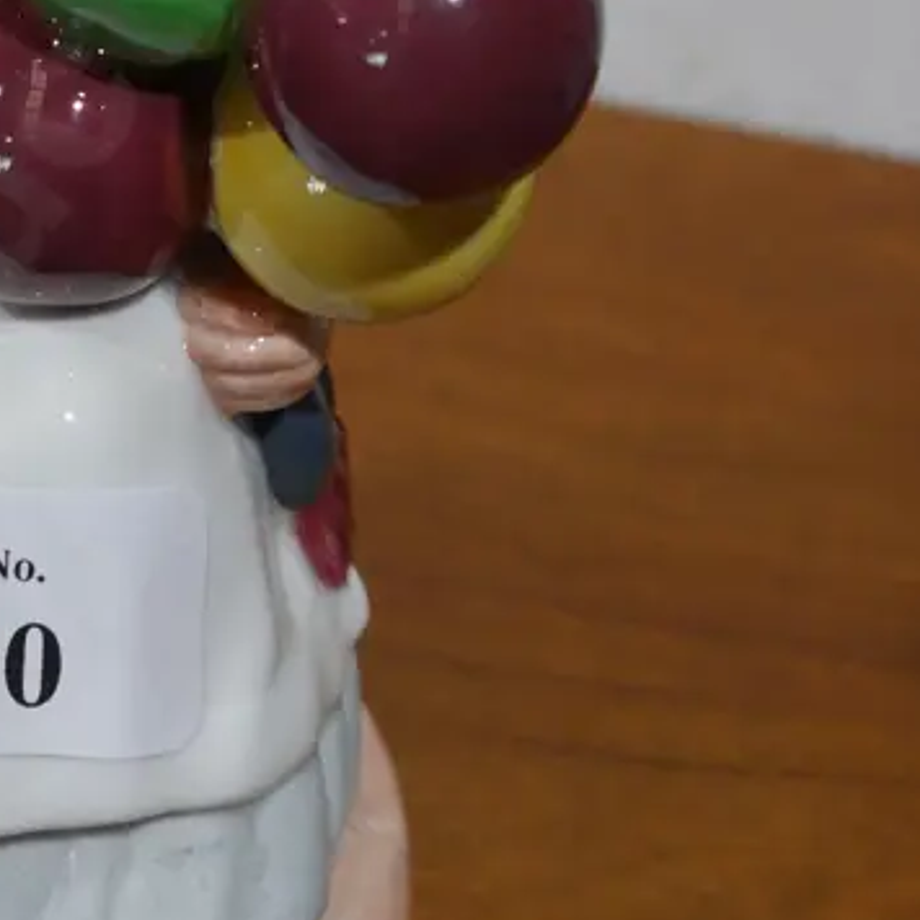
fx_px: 5352
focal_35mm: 178
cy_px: 194
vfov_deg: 9.8
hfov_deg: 9.8
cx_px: 6
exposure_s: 1/80
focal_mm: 35
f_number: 5.5
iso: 640
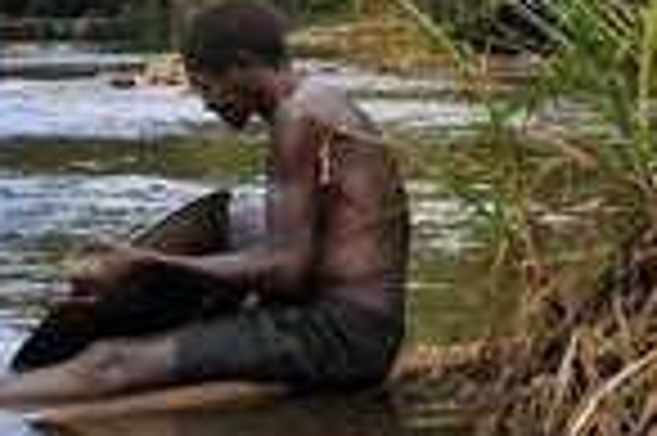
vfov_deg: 9.9
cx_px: -184
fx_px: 2516
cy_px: 103
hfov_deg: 14.3
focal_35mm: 138
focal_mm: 48
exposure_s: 1/160
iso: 400
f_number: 9
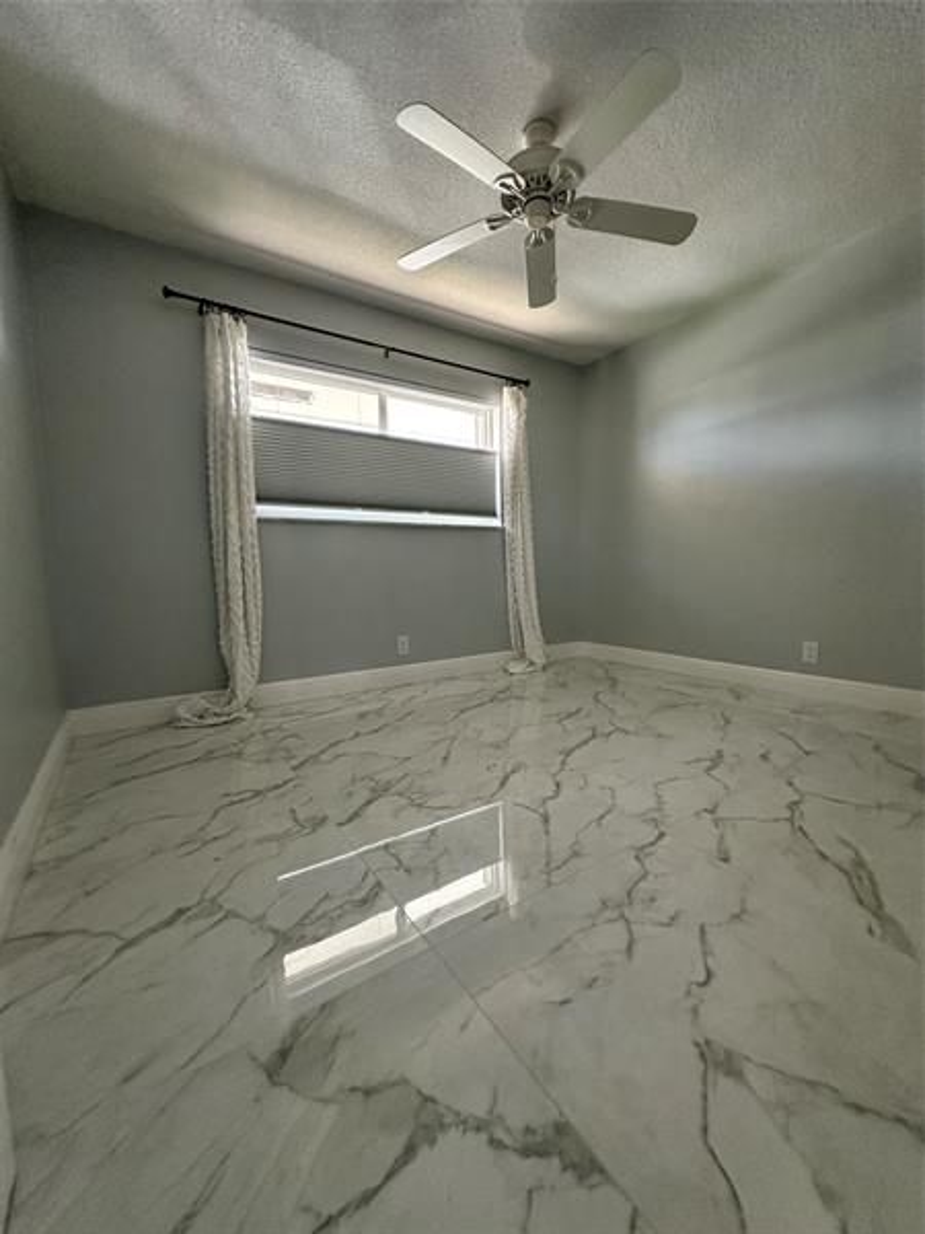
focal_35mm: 14
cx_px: 462
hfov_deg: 85.7
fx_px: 499
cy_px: 617
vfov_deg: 102.1
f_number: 2.2
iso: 160
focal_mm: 2.22
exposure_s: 1/99
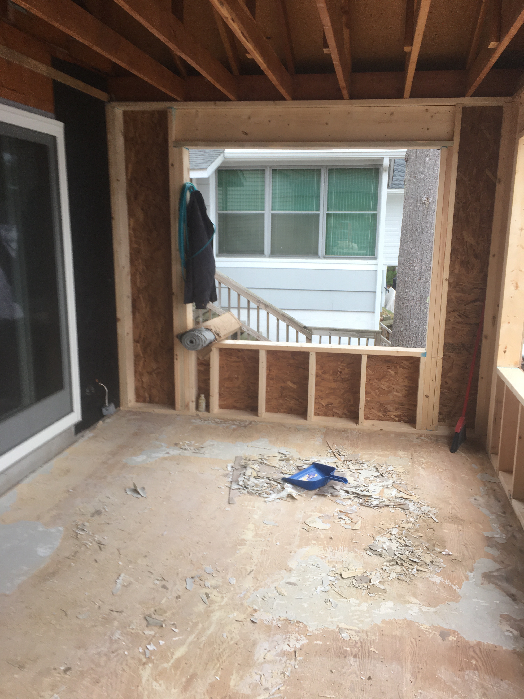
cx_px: 262
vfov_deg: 61.7
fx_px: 585
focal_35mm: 29
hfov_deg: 48.2
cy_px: 350
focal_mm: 4.15
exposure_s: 1/120
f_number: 2.2
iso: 32
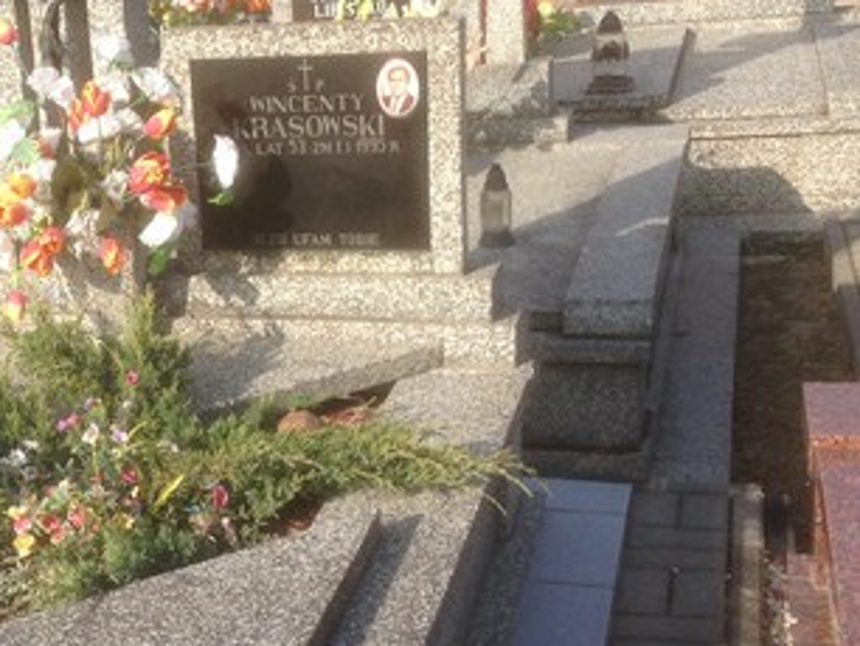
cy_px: 385
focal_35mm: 69
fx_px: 1716
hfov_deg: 27.4
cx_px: 143
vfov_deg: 21.3
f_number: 2.4
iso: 50
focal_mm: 4.12
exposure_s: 1/985
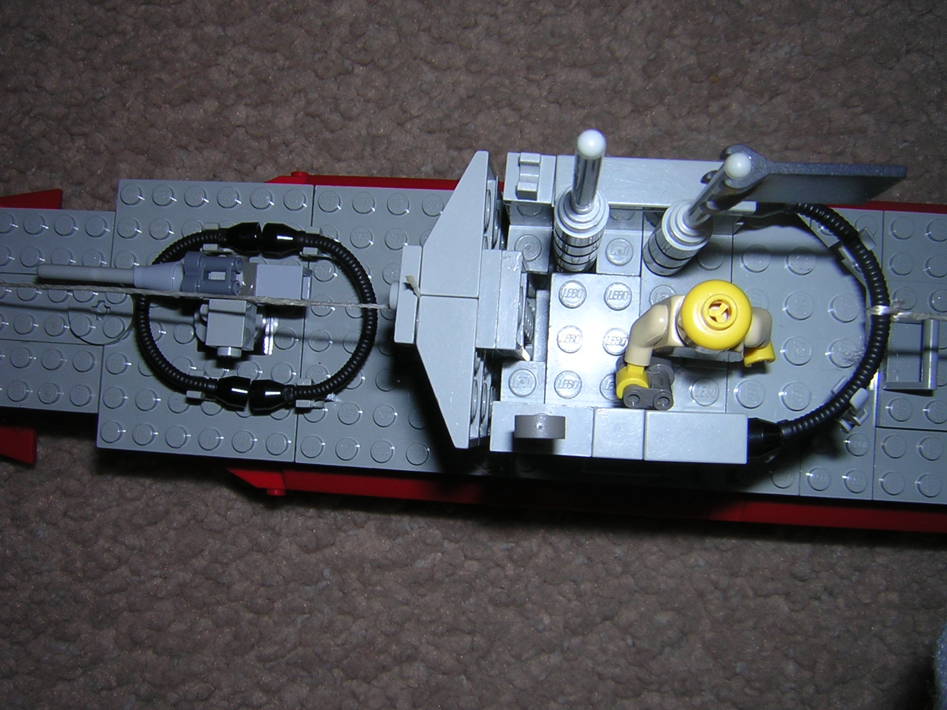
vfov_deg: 39.7
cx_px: 474
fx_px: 985
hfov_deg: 51.4
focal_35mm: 36
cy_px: 355
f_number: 5.2
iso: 100
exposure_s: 1/60.1
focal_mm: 4.7
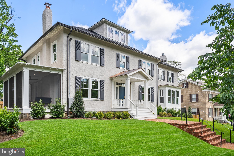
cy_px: 78
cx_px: 117
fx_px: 156
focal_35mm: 24
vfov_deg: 53.1
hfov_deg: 73.7
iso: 100
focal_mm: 24
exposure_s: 1/160
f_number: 9
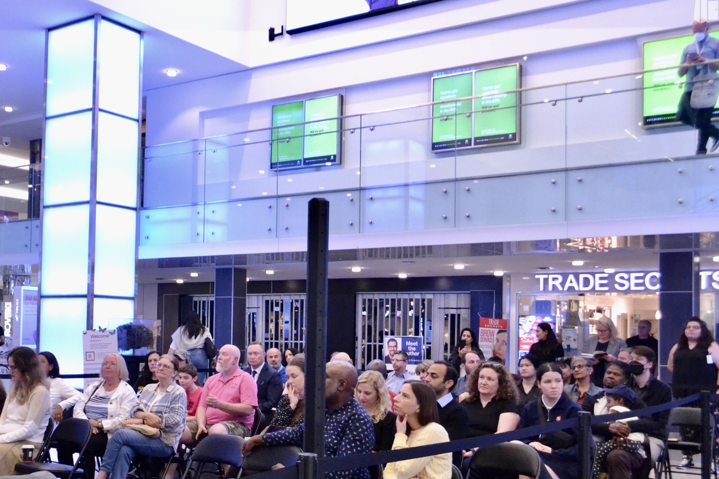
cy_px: 298
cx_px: 229
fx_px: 839
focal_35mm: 42
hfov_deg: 45.6
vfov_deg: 31.7
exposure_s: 1/125
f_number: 5.6
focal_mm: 20
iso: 3200
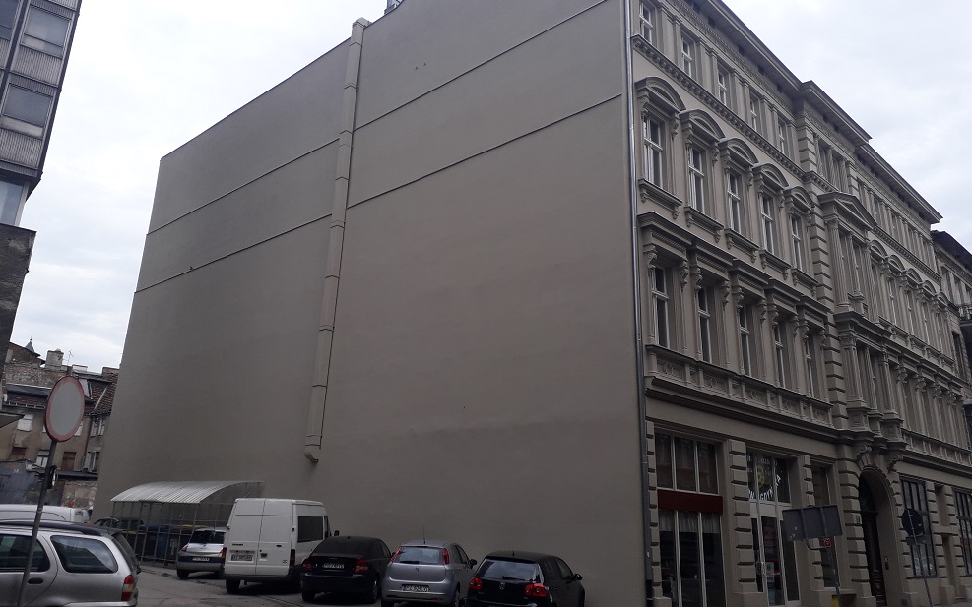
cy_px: 253
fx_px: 768
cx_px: 487
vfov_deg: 43.0
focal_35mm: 29
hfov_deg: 64.6
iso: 40
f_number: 1.9
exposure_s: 1/375
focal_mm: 3.6
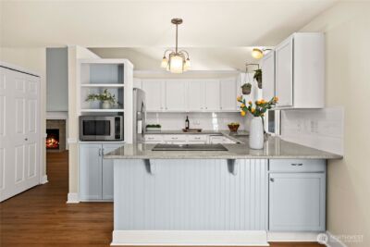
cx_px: 185
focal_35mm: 22
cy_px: 124
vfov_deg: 57.3
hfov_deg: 78.6
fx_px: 226
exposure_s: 1/8
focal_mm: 22
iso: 1000
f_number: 7.1
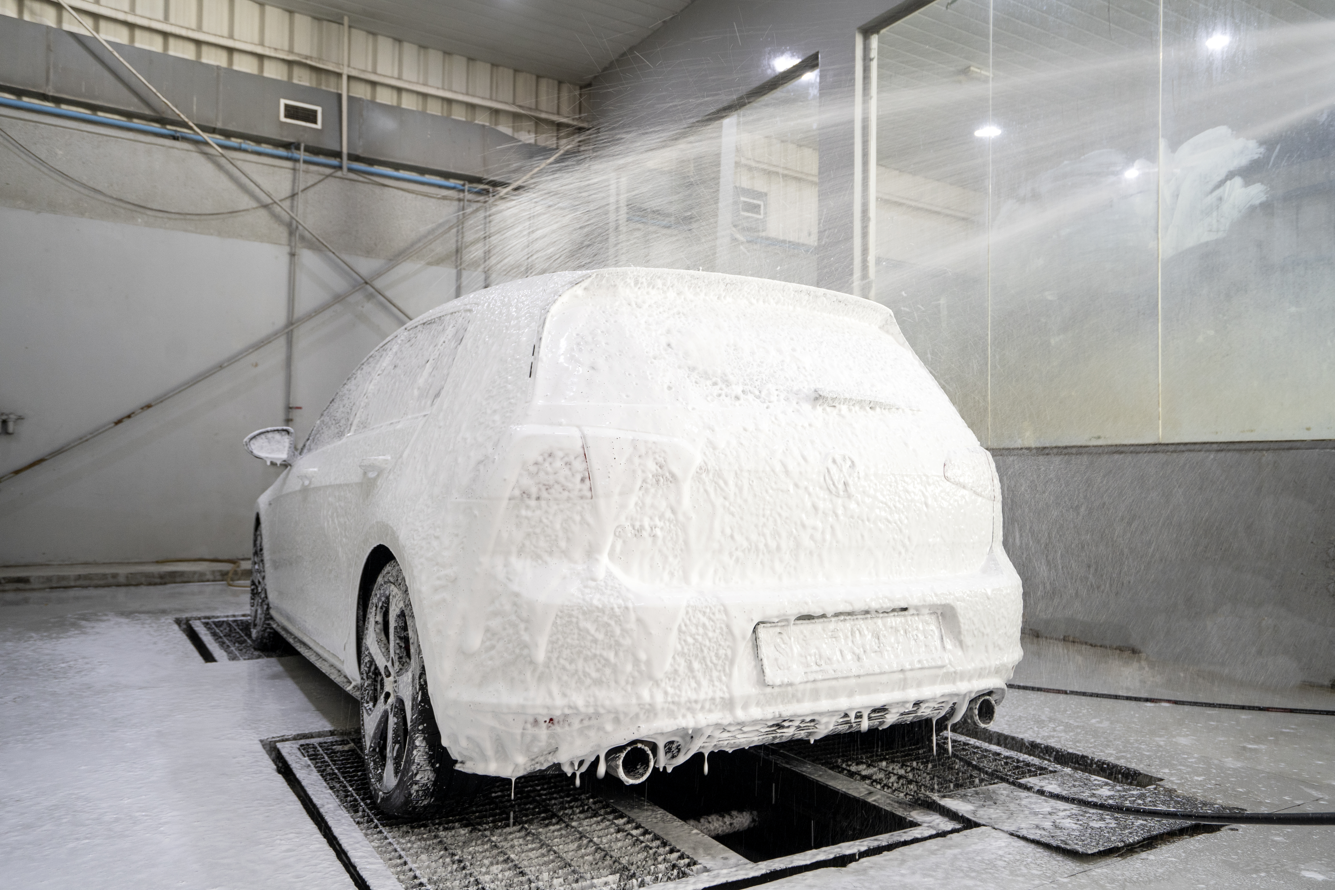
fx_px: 927
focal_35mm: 25
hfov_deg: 71.5
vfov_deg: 51.3
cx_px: 668
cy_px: 445
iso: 1000
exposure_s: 1/30
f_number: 4
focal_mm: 25
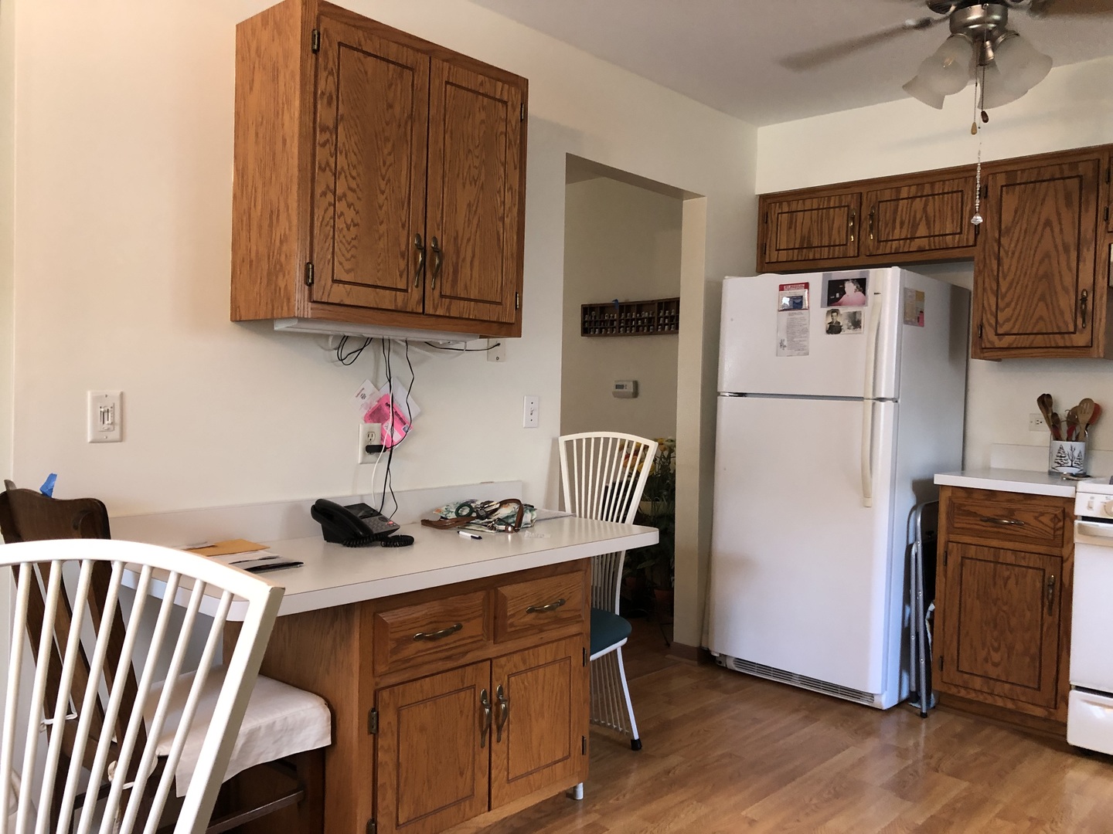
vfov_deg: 49.7
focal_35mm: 28
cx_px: 556
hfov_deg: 63.4
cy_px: 417
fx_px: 900
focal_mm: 3.99
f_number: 1.8
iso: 64
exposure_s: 1/15
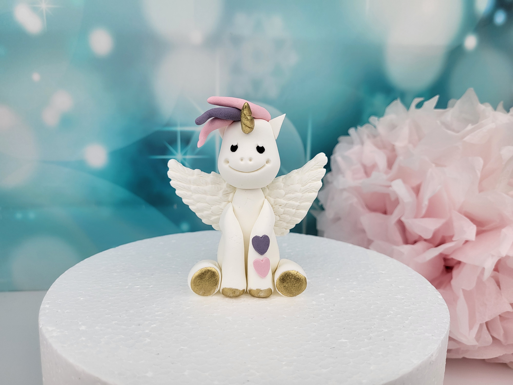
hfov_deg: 67.3
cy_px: 192
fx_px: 385
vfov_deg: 53.1
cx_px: 256
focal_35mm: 26
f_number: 1.8
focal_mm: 5.4
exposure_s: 1/229
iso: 40
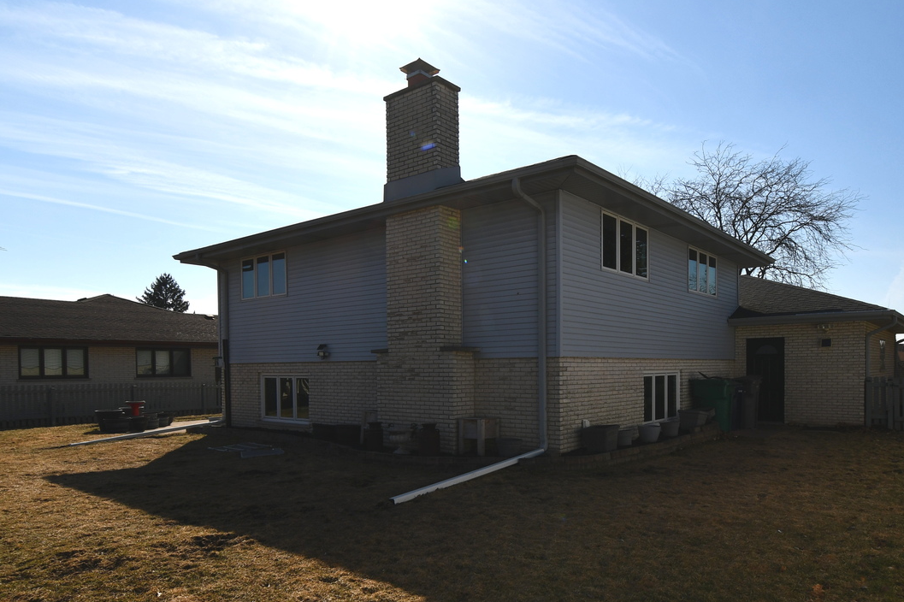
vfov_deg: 54.5
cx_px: 511
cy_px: 371
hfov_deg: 75.7
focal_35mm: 23
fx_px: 577
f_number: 10
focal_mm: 10
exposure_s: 1/400
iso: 100
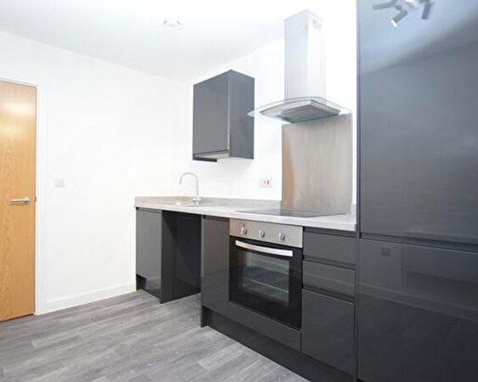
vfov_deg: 65.5
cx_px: 216
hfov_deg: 77.4
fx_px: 297
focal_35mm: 21
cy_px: 194
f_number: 3.5
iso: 1250
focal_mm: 12
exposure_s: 1/60
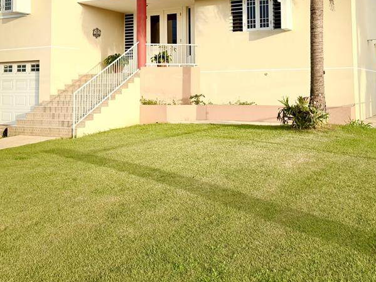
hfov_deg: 45.7
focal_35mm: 41
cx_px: 190
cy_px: 53
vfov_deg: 34.0
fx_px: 446
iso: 80
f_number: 1.78
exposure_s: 1/3021
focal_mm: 6.76
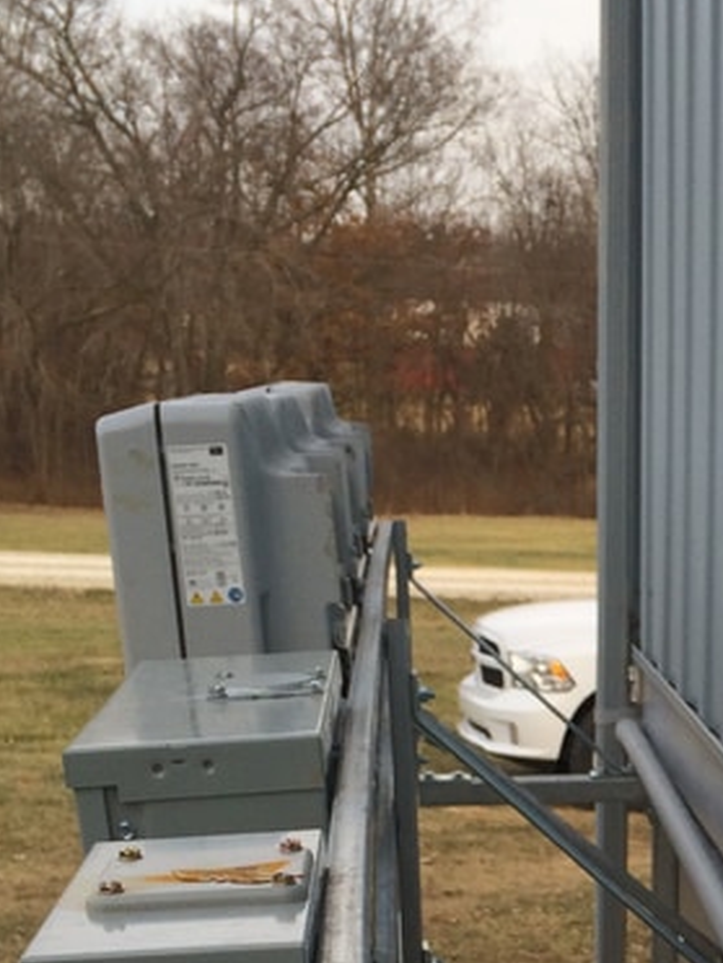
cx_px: 827
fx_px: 2172
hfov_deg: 18.1
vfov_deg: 24.0
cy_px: 940
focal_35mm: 78
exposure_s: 1/414
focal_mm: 4.15
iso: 32
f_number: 2.2
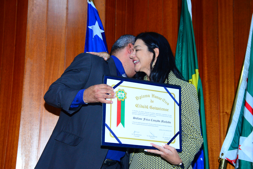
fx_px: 464
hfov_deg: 30.5
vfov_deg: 20.6
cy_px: 84
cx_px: 126
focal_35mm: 66
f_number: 5.6
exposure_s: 1/125
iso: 2500
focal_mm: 66
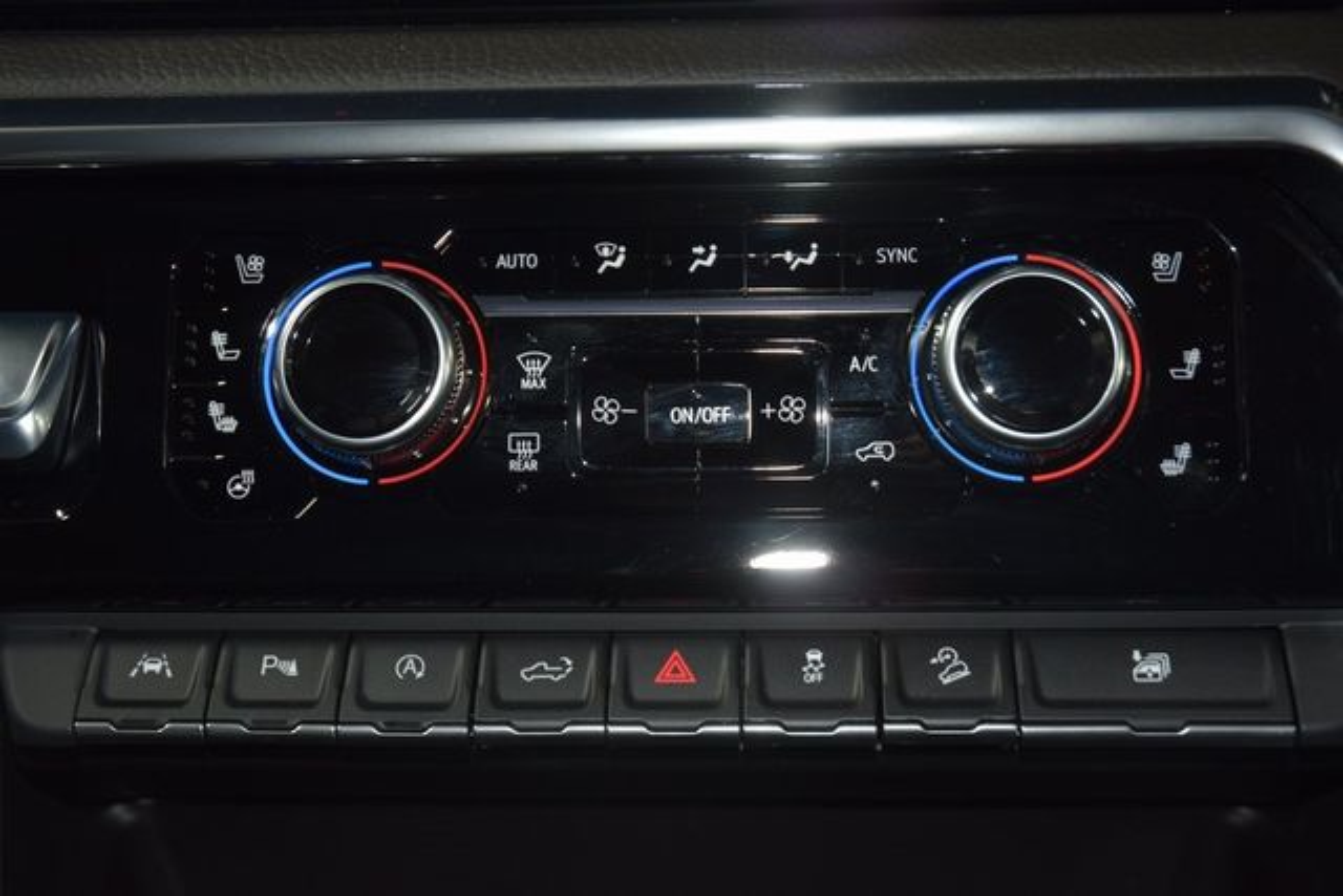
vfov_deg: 23.8
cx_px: 672
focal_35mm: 57
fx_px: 2127
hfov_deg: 35.0
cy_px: 448
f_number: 4.2
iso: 500
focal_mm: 38
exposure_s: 1/25
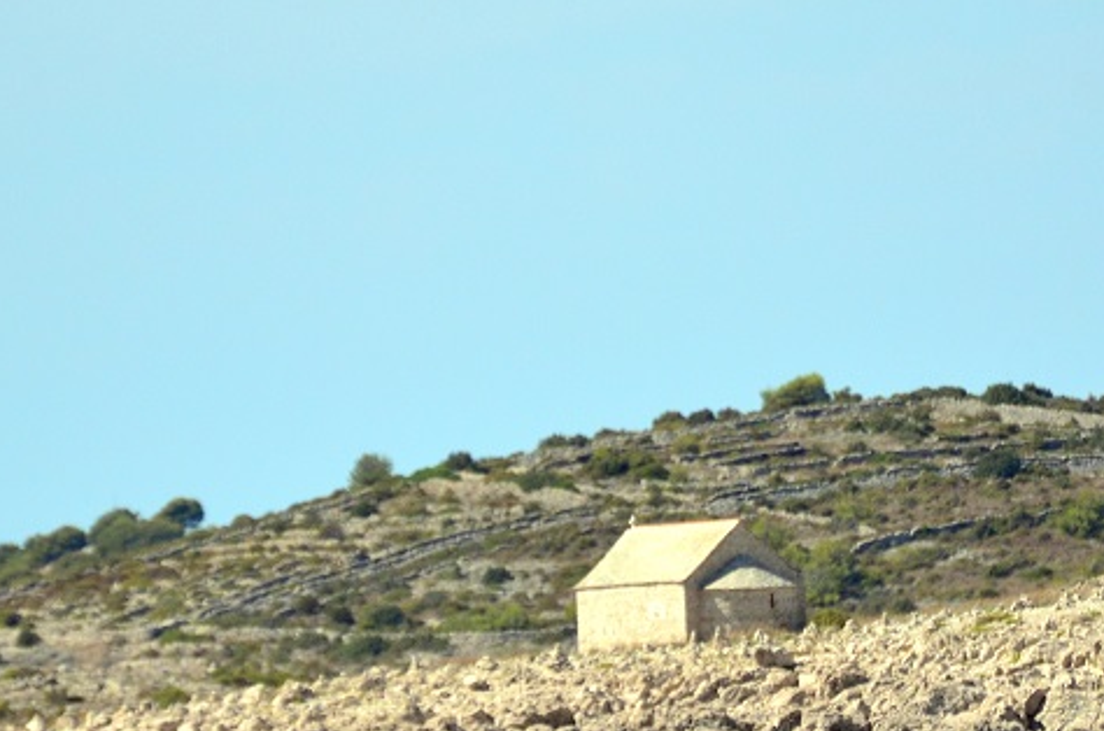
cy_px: 357
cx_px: 632
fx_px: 29013
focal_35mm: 948
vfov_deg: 1.4
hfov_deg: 2.2
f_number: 5.6
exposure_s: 1/3200
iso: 640
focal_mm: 300
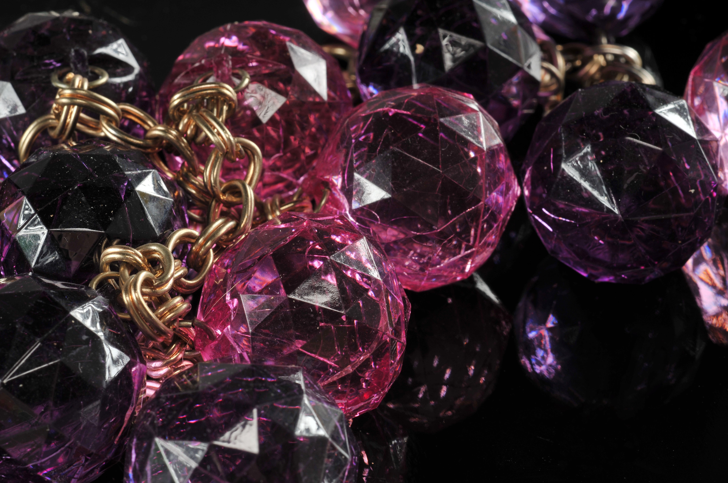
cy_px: 242
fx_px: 1818
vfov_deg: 15.2
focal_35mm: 90
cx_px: 364
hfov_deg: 22.6
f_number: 18
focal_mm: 60
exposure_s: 1/250
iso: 100
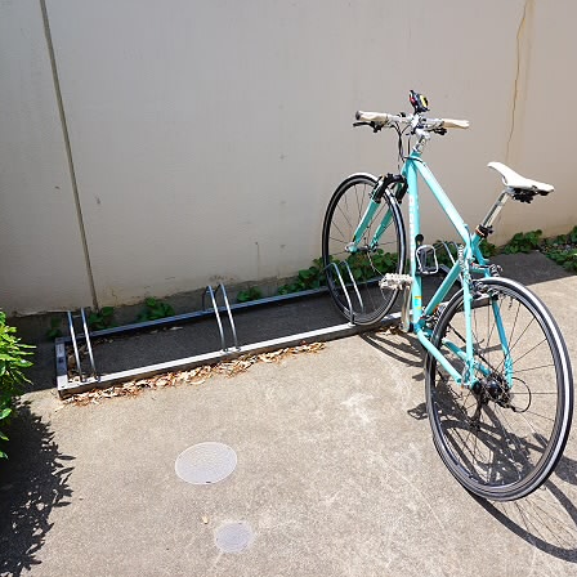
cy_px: 287
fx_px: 622
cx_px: 292
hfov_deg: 49.7
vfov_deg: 49.7
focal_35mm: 33
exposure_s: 1/100
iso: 100
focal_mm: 16
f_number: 9
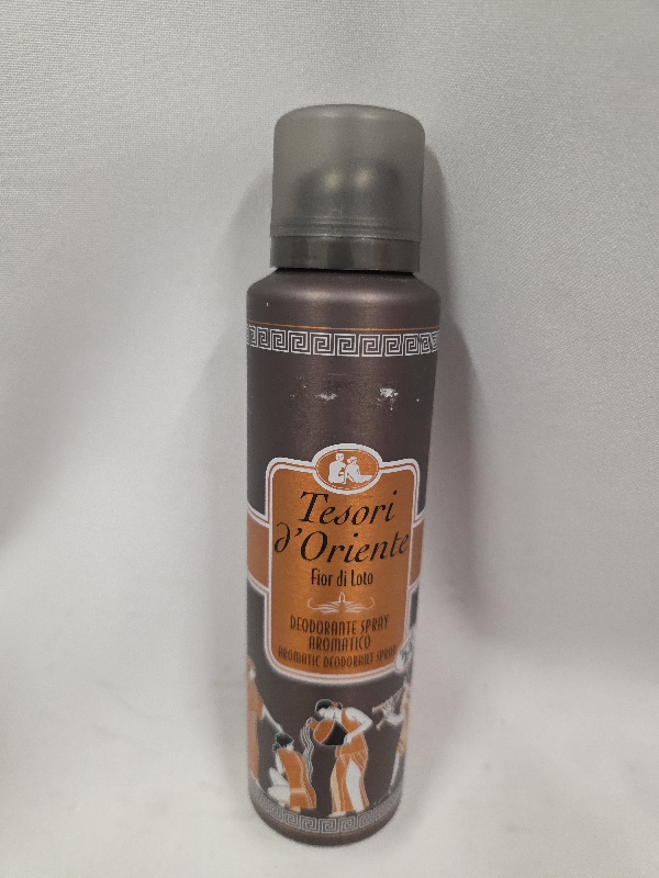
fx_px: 584
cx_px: 330
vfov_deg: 73.9
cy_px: 439
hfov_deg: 58.9
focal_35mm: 23
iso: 500
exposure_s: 1/101
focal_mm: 6.3
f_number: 1.7
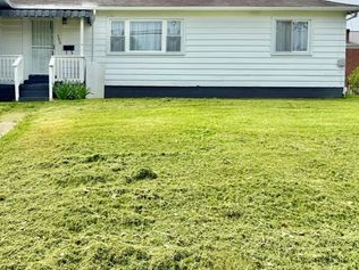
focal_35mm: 38
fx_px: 394
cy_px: 101
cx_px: 92
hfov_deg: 47.3
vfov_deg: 37.5
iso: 80
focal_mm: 6.76
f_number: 1.78
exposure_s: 1/4405
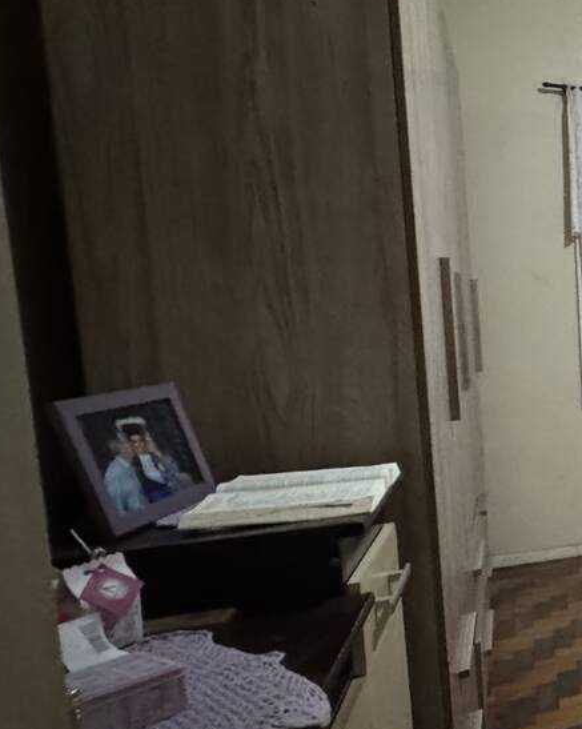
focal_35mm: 36
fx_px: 776
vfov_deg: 50.3
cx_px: 926
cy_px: 381
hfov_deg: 26.1
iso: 1000
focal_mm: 2.22
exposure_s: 1/40
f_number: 2.2
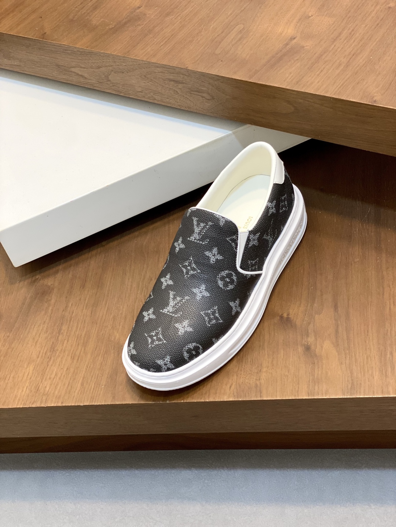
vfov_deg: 36.8
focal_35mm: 52
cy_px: 264
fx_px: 793
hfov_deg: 28.0
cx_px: 198
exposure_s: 1/100
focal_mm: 6
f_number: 2
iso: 64
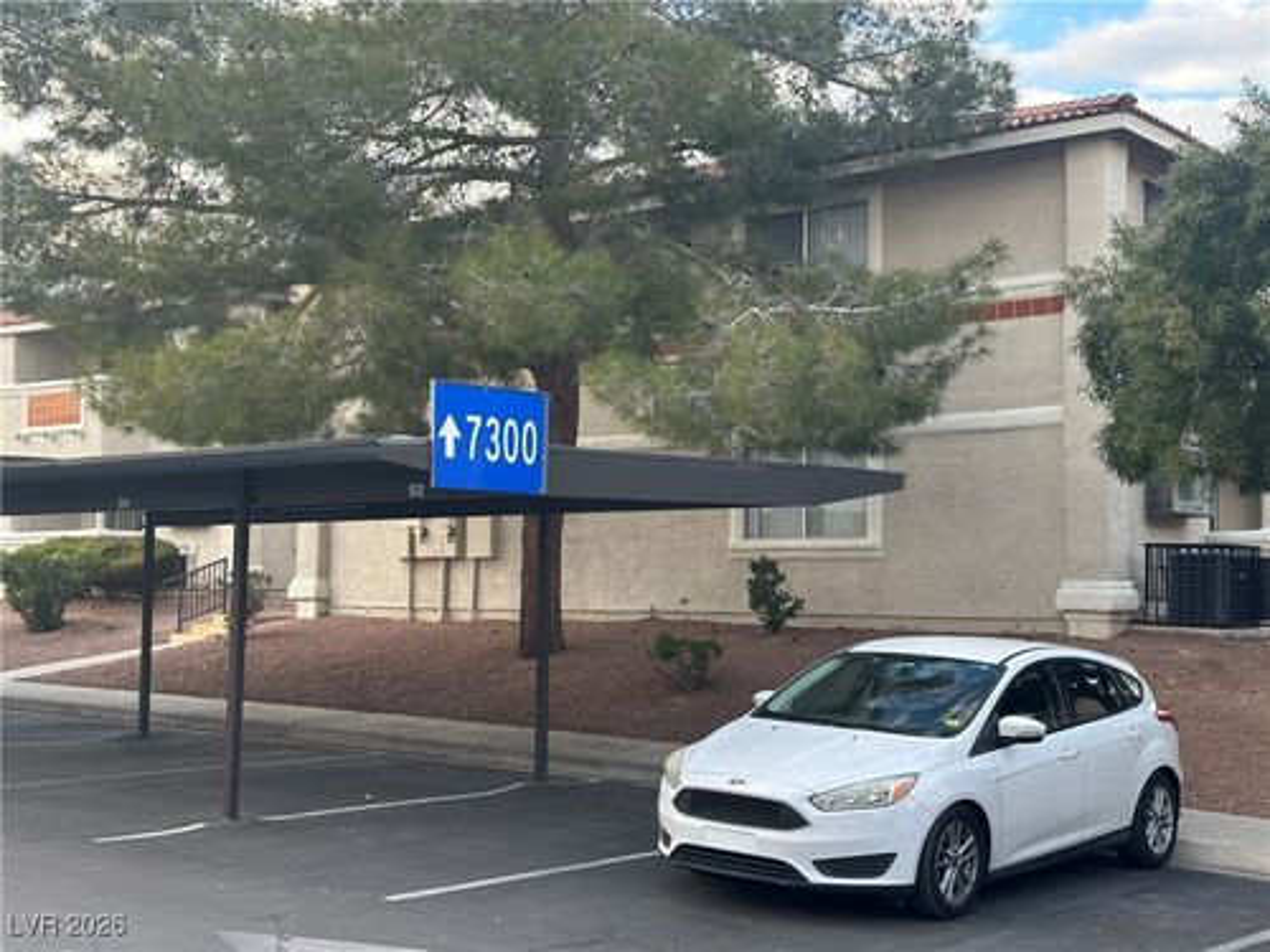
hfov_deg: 39.7
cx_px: 635
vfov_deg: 30.3
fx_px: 1761
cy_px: 476
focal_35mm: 48
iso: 64
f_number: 1.78
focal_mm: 6.86
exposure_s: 1/175
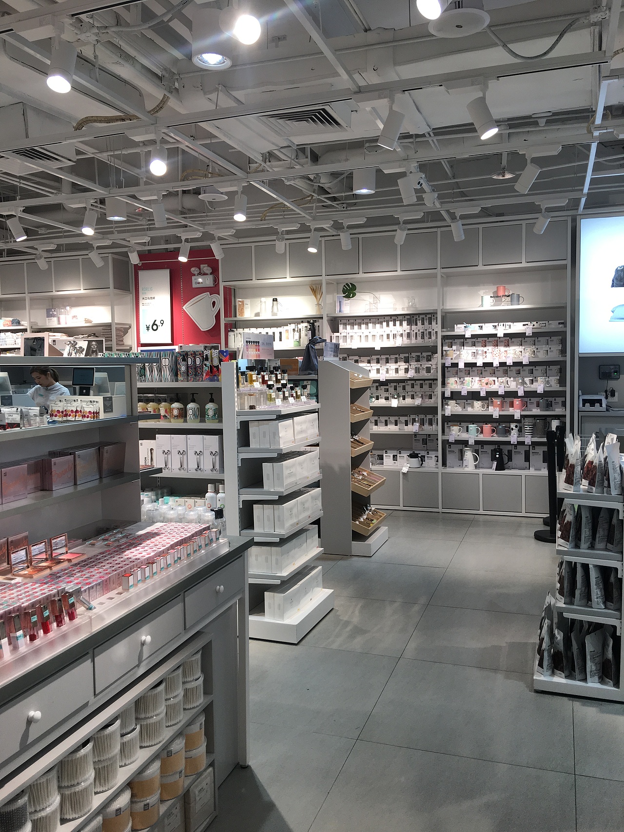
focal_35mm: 29
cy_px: 416
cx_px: 312
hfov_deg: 48.2
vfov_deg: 61.7
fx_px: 697
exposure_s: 1/100
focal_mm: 4.15
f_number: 2.2
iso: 32
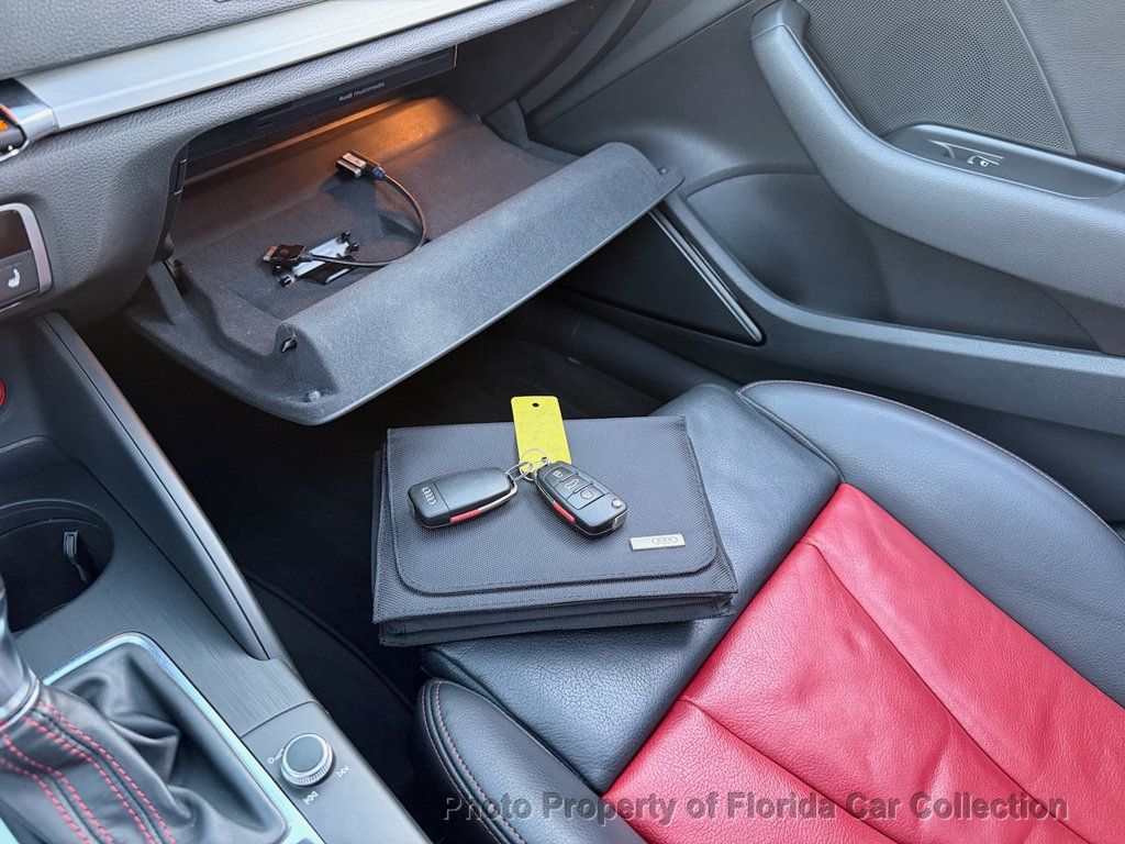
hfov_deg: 71.6
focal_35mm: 24
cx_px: 562
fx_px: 780
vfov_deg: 56.8
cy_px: 422
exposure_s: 1/60
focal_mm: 6.76
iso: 640
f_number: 1.78
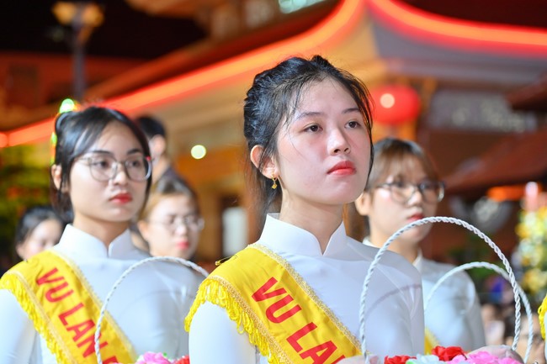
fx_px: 1489
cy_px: 182
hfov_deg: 20.8
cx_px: 274
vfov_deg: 14.0
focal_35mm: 98
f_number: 4.5
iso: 2000
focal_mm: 98
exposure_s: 1/80
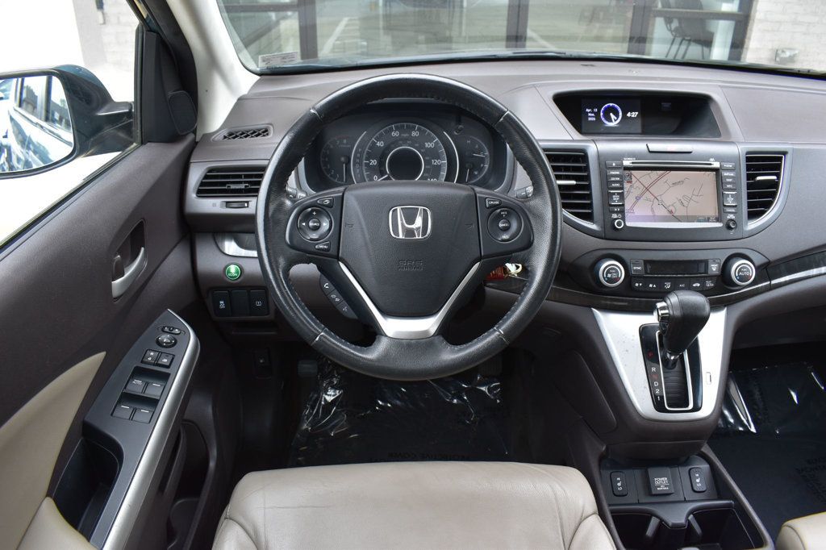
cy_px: 275
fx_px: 619
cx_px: 413
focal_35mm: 27
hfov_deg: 67.4
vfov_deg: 47.9
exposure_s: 1/50
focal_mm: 18
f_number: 8
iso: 400
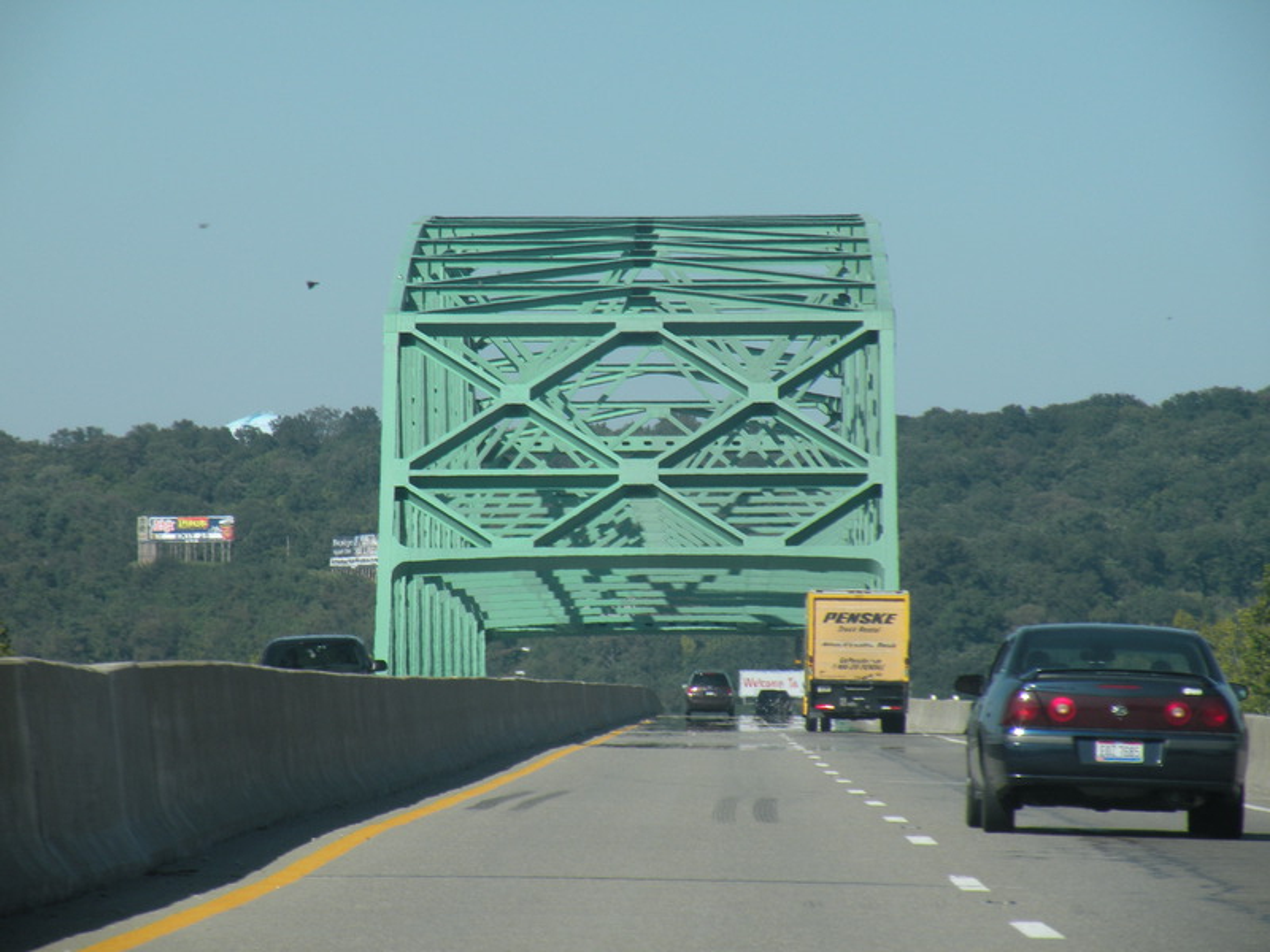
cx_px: 635
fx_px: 10493
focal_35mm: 286
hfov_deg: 6.9
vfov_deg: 5.2
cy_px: 476
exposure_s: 1/283
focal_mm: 50.7
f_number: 5.6
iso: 64
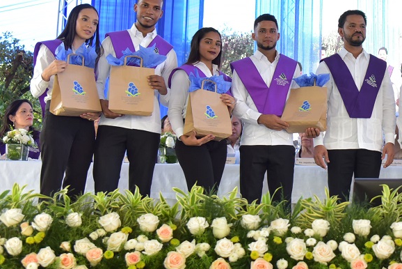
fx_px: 927
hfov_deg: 23.4
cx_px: 408
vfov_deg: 16.4
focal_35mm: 83
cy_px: 88
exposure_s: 1/80
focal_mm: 40
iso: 1000
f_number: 5
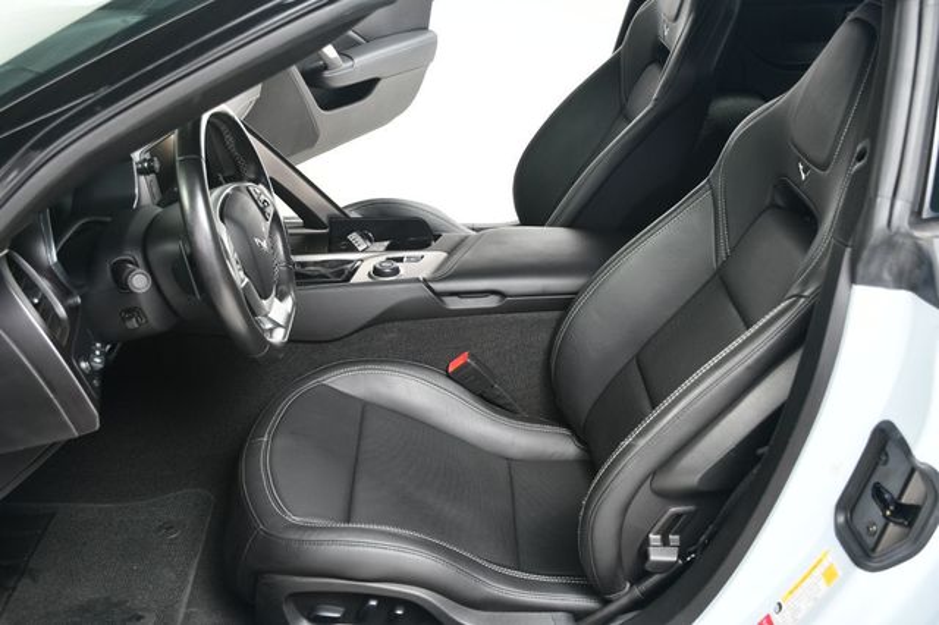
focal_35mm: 39
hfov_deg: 49.6
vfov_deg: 34.2
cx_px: 470
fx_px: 1017
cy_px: 312
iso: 100
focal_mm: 26
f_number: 4.5
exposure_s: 1/160
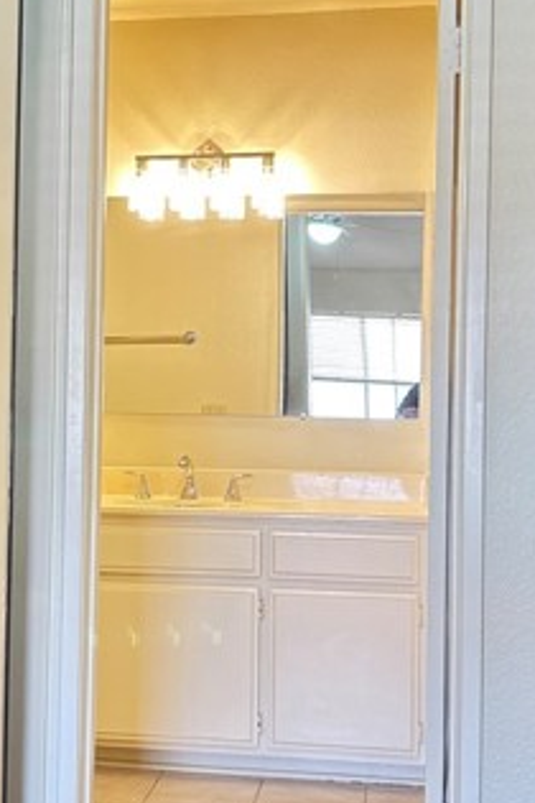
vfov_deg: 36.2
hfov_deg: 24.5
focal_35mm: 55
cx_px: 191
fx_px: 1226
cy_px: 413
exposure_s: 1/60
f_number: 1.5
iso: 200
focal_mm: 5.7
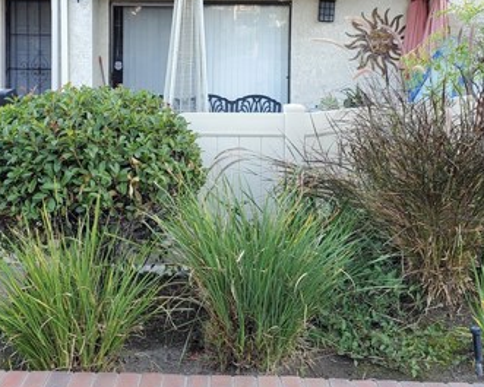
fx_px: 702
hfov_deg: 37.9
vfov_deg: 29.8
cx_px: 194
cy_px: 57
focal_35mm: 49
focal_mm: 4.3
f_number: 2.4
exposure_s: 1/120
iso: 125
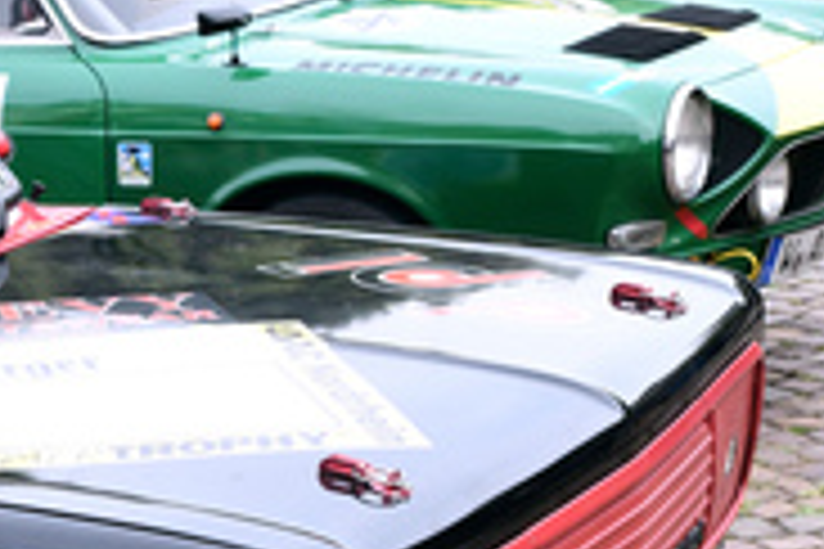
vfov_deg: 12.9
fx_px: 2403
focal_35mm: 105
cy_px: 495
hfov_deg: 18.0
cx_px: -279
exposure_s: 1/320
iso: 500
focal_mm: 32
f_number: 7.1
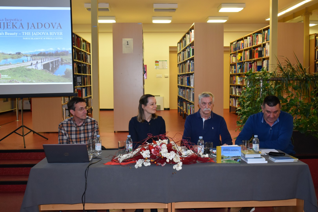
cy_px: 106
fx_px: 358
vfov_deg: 33.0
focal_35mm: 40
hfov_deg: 47.9
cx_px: 159
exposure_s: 1/60
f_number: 4
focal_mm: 27
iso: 900
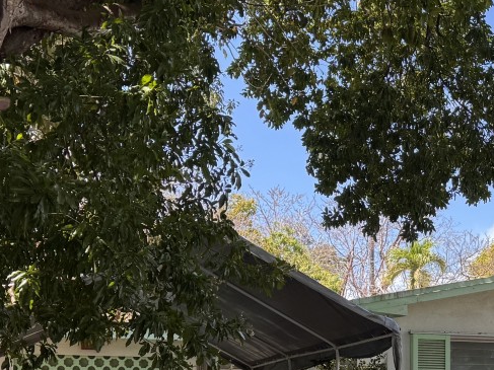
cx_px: 546
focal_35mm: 71
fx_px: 1013
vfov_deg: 20.0
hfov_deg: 25.4
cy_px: 378
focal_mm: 6.76
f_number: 1.78
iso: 80
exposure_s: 1/912
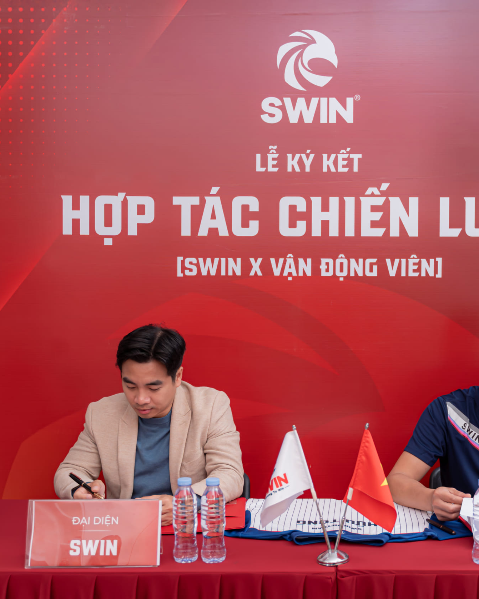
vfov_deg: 35.4
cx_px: 325
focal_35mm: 53
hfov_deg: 28.4
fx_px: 939
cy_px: 297
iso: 1250
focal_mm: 37
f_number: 2.8
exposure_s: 1/200
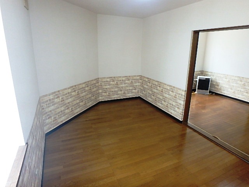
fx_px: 151
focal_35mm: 21
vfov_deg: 63.4
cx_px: 124
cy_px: 94
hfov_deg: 79.0
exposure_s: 1/50
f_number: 3.5
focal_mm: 3.7
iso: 200
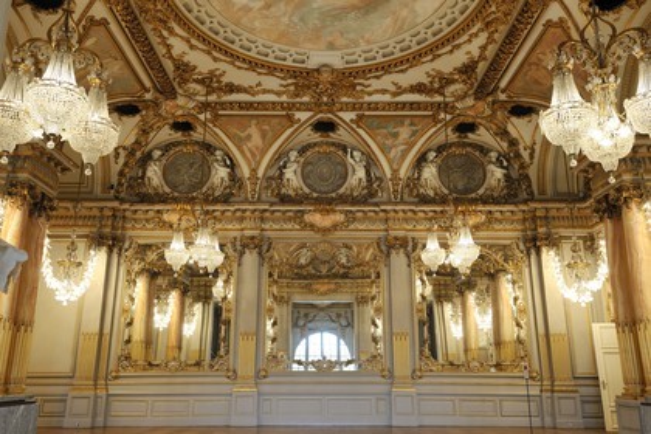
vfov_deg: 42.3
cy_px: 217
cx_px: 326
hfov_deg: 60.3
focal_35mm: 31
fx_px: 561
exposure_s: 1/40
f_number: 5.6
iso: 800
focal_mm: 31
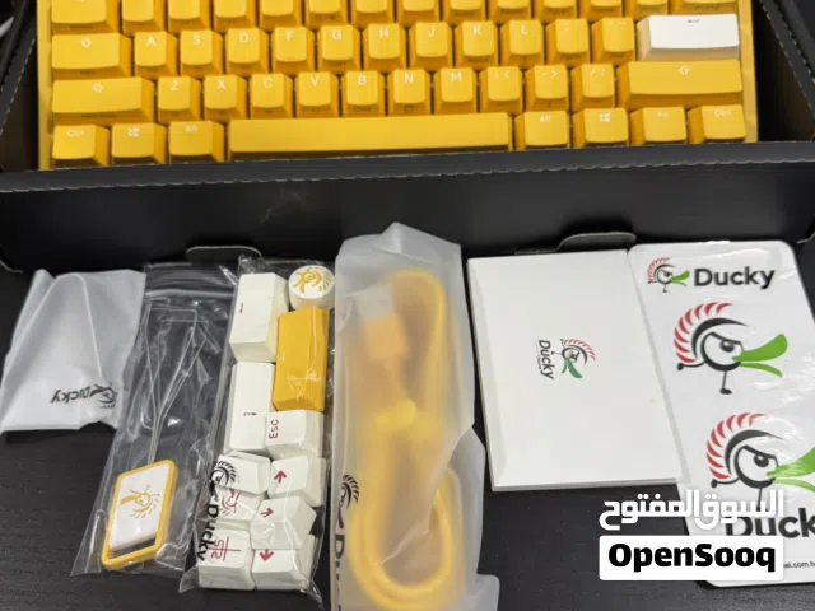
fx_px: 565
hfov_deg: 71.6
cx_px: 408
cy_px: 306
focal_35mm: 24
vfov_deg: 56.8
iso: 320
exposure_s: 1/60
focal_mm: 6.76
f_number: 1.78
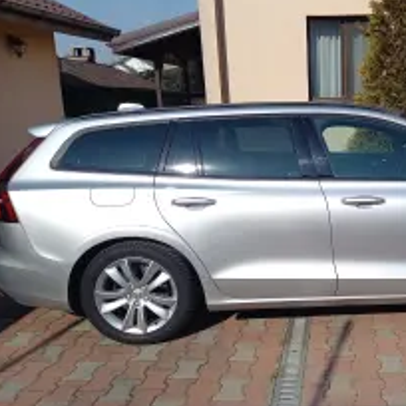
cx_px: 346
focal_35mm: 39
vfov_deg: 42.8
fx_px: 518
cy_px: 217
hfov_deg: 40.4
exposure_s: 1/1610
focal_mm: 4.65
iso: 50
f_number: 1.8
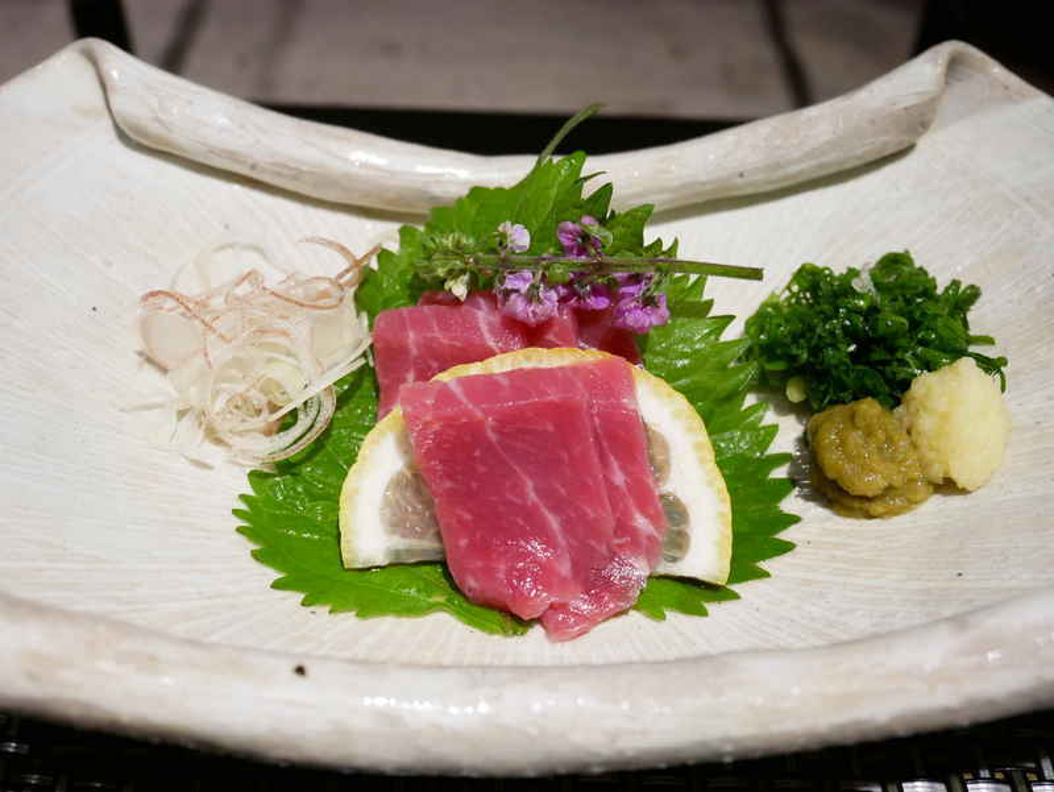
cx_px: 527
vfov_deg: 36.0
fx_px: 1219
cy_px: 396
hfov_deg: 46.8
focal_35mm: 40
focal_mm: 20
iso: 2000
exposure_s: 1/60
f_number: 4.6
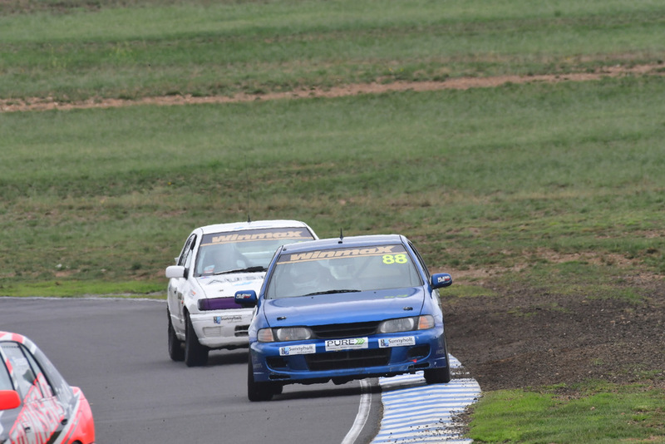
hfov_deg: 2.7
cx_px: 332
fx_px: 13858
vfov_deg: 1.8
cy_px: 222
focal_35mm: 750
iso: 500
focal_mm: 500
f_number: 10
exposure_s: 1/640
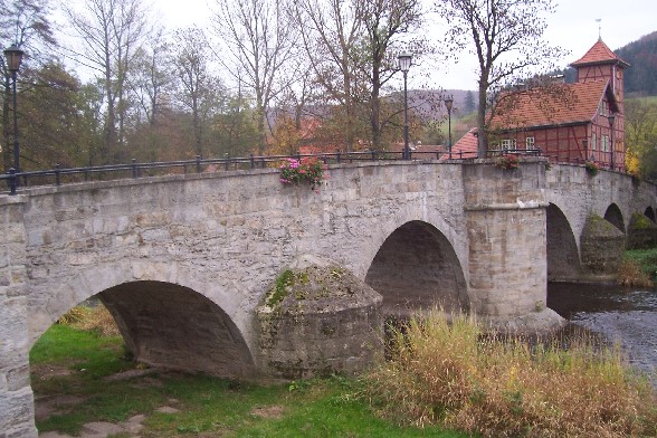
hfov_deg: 55.8
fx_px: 620
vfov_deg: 38.9
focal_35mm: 34
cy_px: 219
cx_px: 328
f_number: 2.7
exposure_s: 1/20
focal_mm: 5.6
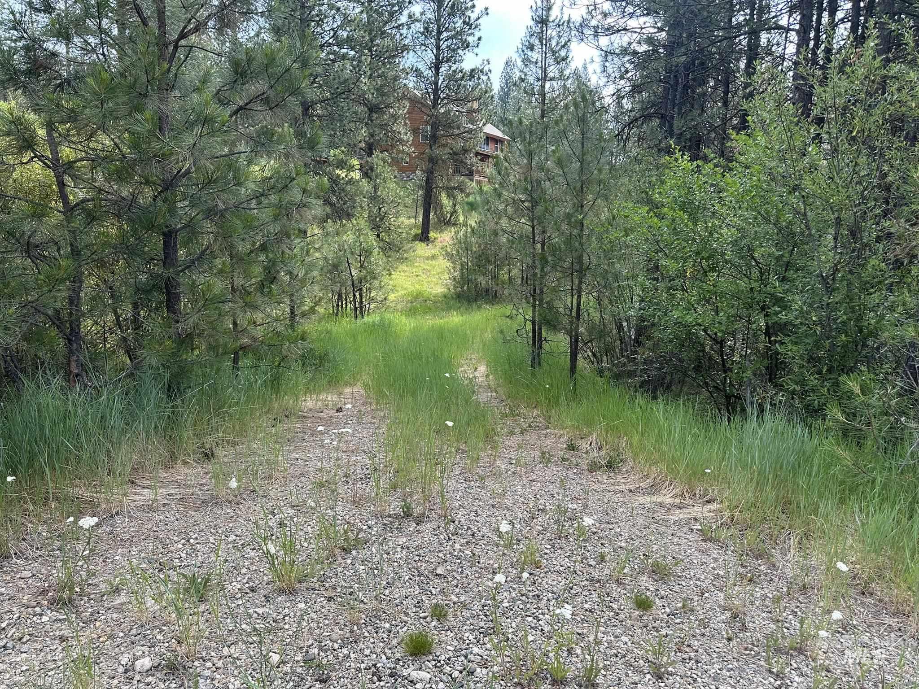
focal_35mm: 24
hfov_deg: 71.6
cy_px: 344
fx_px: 637
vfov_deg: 56.8
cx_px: 460
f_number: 1.78
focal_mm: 6.86
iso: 80
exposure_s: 1/516
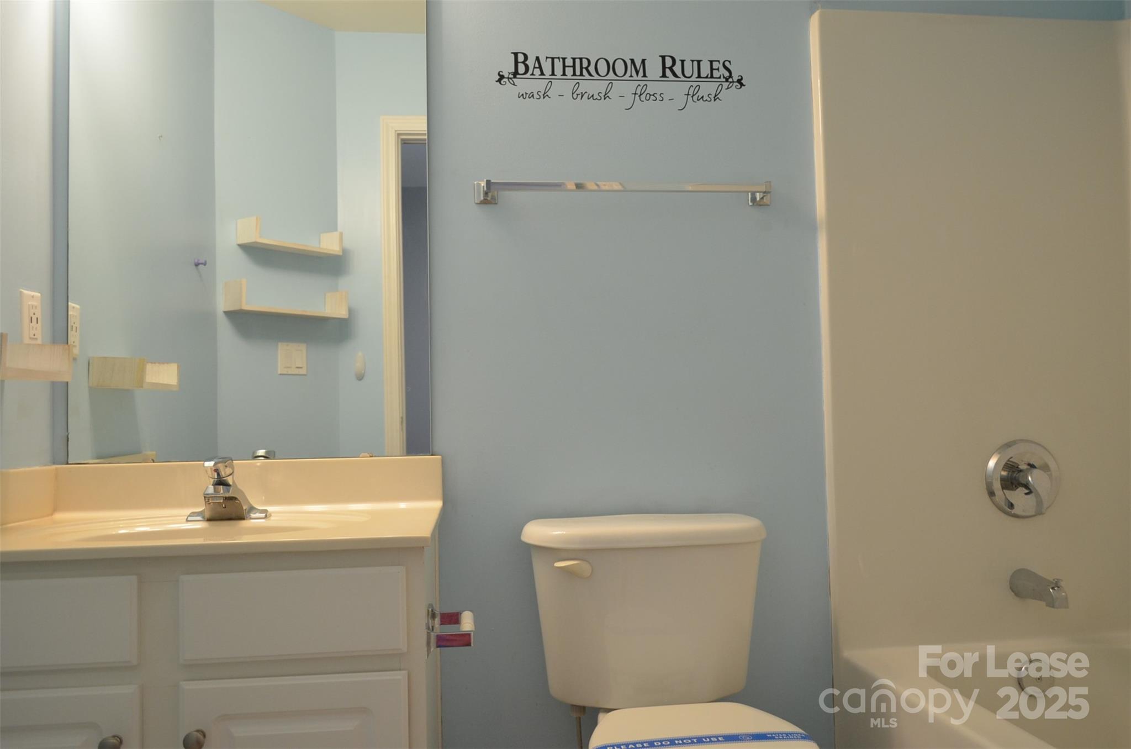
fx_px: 846
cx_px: 566
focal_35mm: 27
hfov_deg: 67.5
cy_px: 374
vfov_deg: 47.7
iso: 800
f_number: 4
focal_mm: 18
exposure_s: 1/60
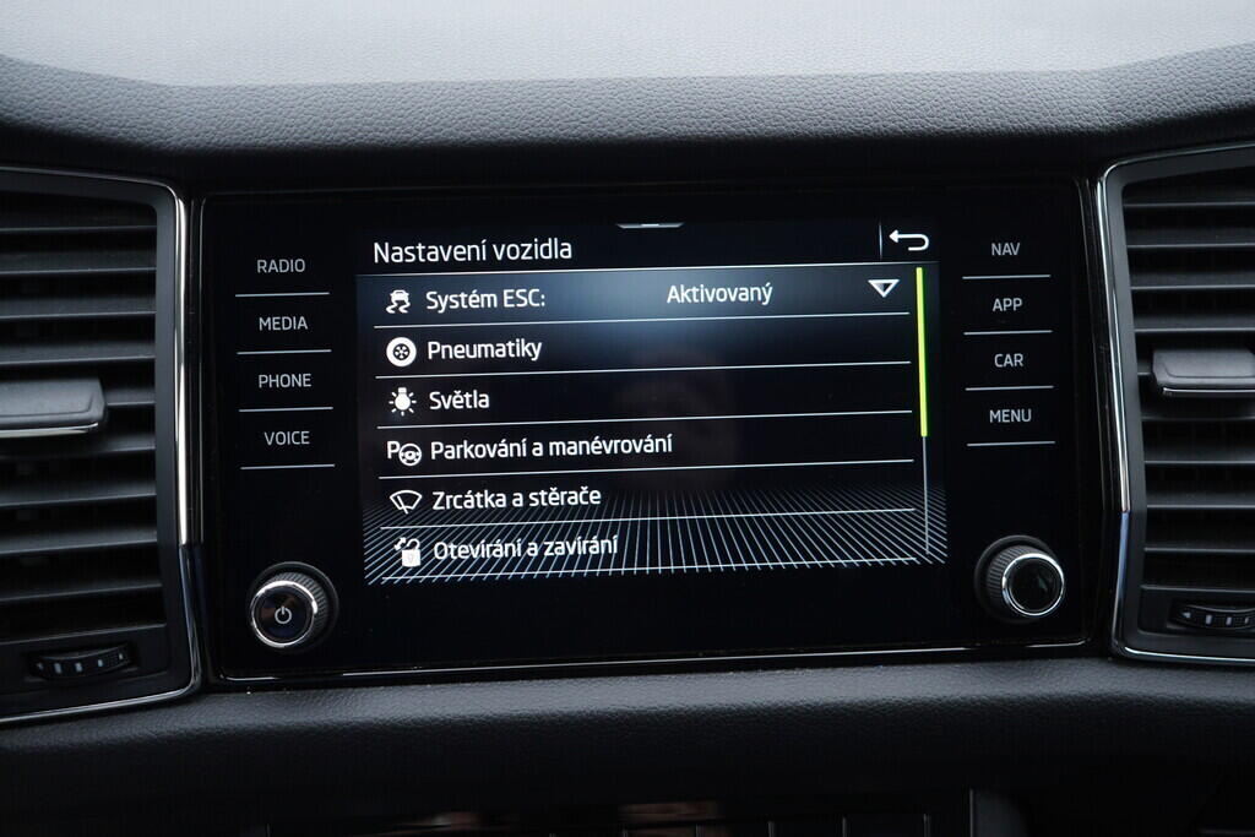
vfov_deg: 36.9
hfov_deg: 53.1
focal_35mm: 36
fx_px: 1255
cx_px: 628
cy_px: 418
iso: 200
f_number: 2.8
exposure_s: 1/40
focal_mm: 24
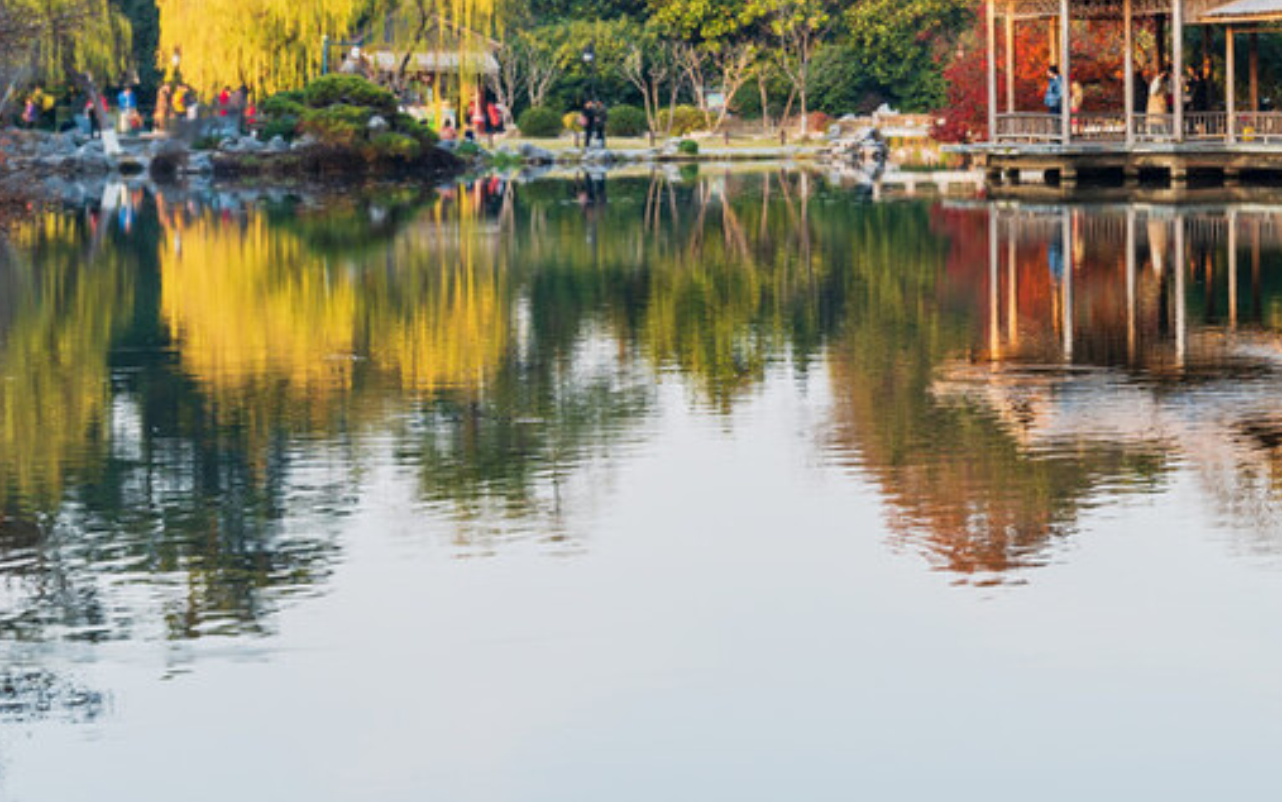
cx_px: 1381
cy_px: 163
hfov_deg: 18.1
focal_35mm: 111
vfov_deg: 11.8
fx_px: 3879
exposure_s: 1/50
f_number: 8
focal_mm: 46
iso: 100
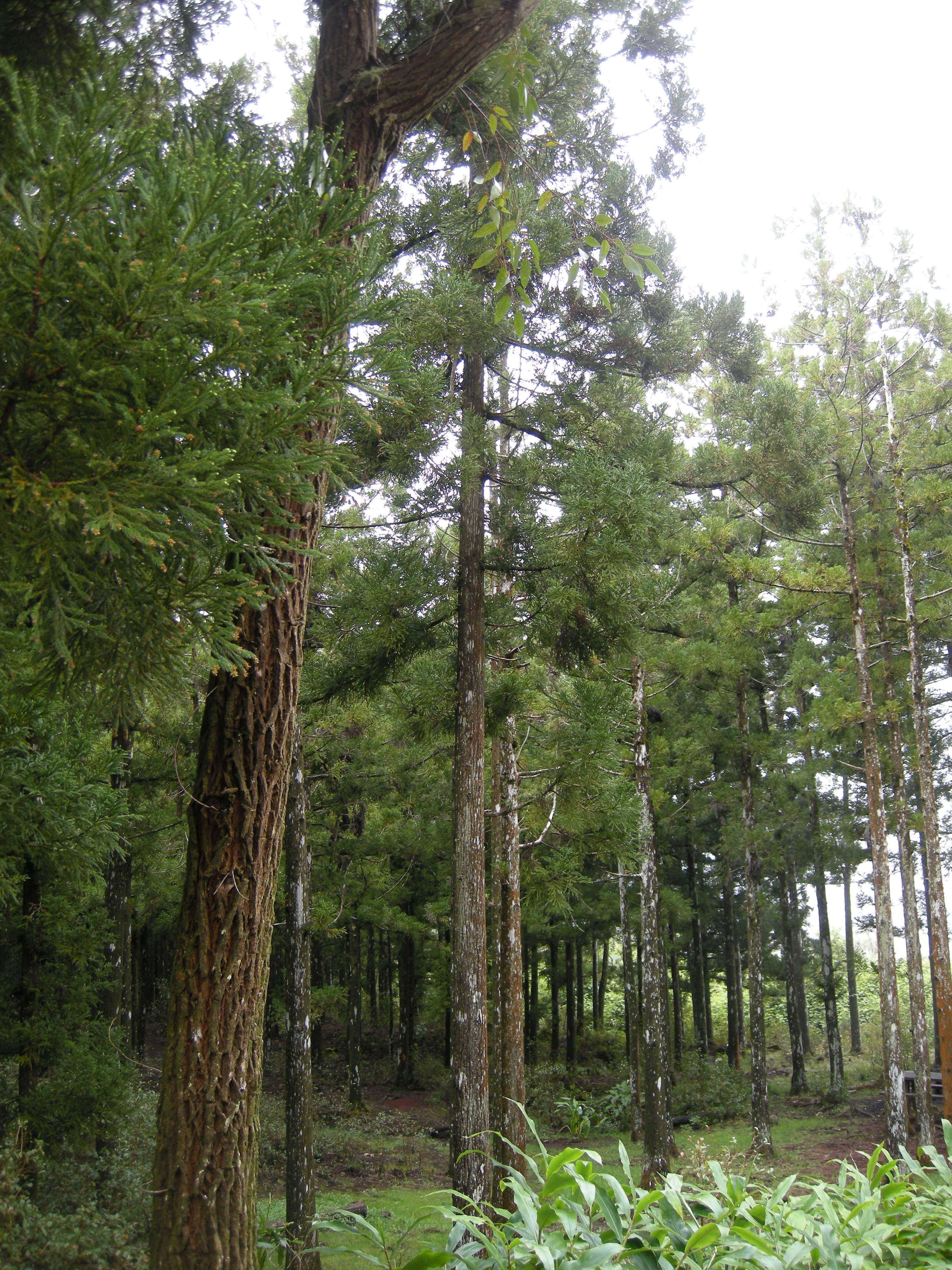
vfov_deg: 52.6
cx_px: 476
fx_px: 1283
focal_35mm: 35
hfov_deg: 40.7
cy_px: 635
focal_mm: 7.5
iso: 81
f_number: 2.7
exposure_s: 1/58
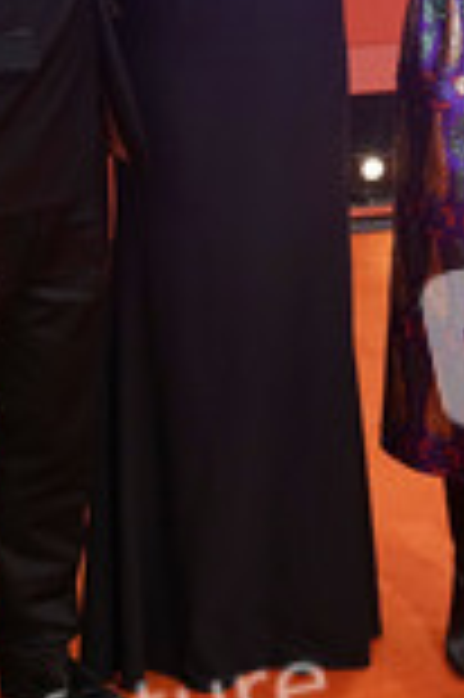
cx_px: 243
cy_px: 95
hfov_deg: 9.8
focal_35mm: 139
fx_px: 2693
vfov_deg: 14.6
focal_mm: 54
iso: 2000
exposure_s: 1/200
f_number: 2.8
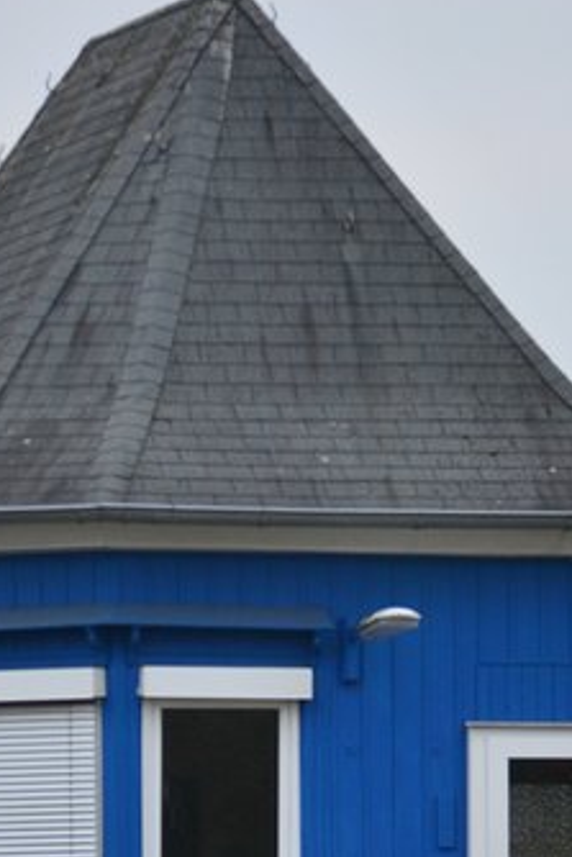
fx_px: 14356
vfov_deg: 3.4
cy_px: 849
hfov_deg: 2.3
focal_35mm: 603
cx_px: 418
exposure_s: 1/640
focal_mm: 112
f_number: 5
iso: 400
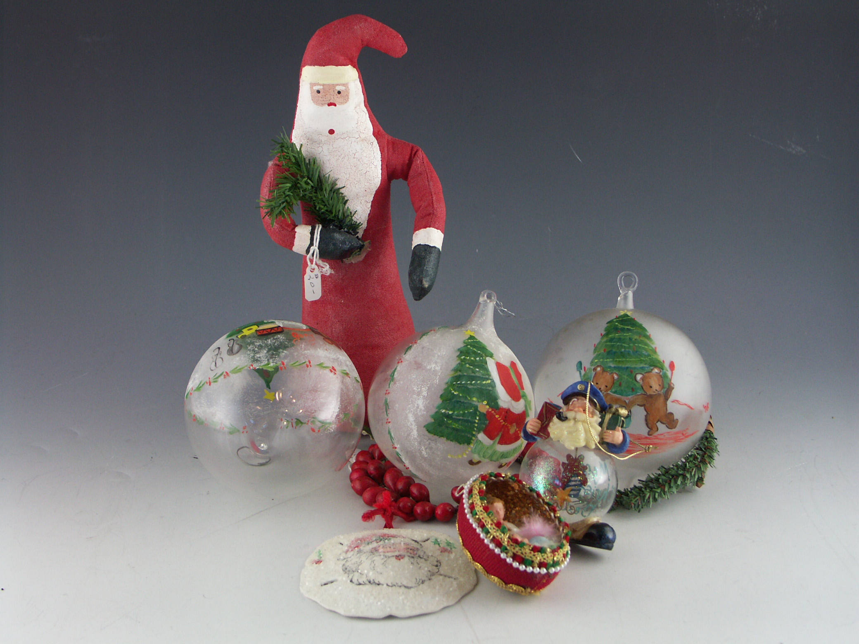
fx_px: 1266
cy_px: 322
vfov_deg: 28.6
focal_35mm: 51
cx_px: 430
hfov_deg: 37.5
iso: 100
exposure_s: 1/80
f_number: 3.5
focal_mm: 13.23
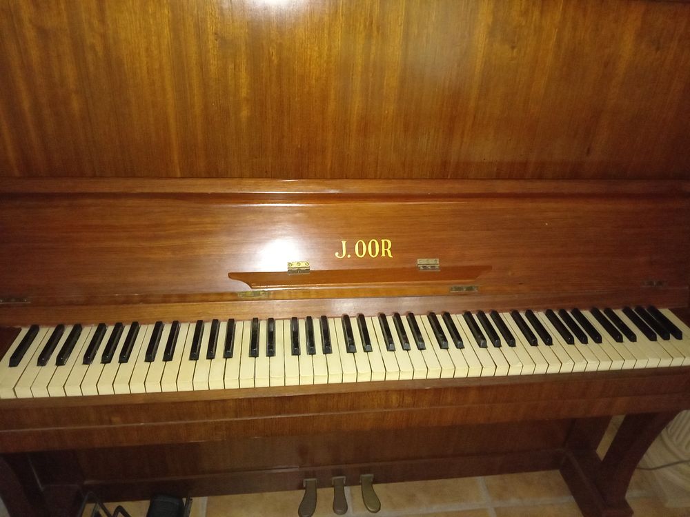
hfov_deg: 67.3
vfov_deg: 53.1
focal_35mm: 26
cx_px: 345
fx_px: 518
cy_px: 258
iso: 1671
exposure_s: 1/20
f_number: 1.8
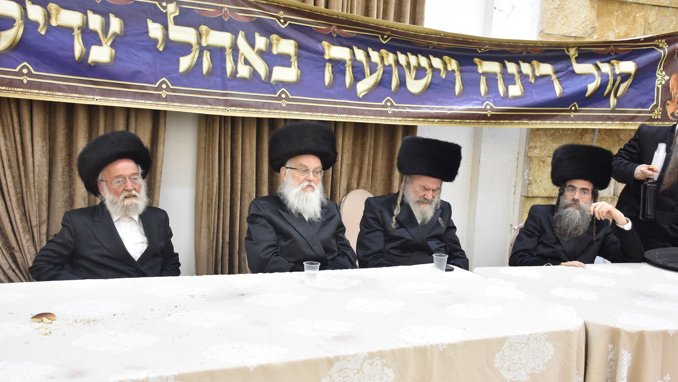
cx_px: 339
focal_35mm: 41
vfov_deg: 29.0
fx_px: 737
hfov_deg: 49.4
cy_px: 200
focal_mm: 26
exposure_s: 1/60
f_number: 5.6
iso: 1250
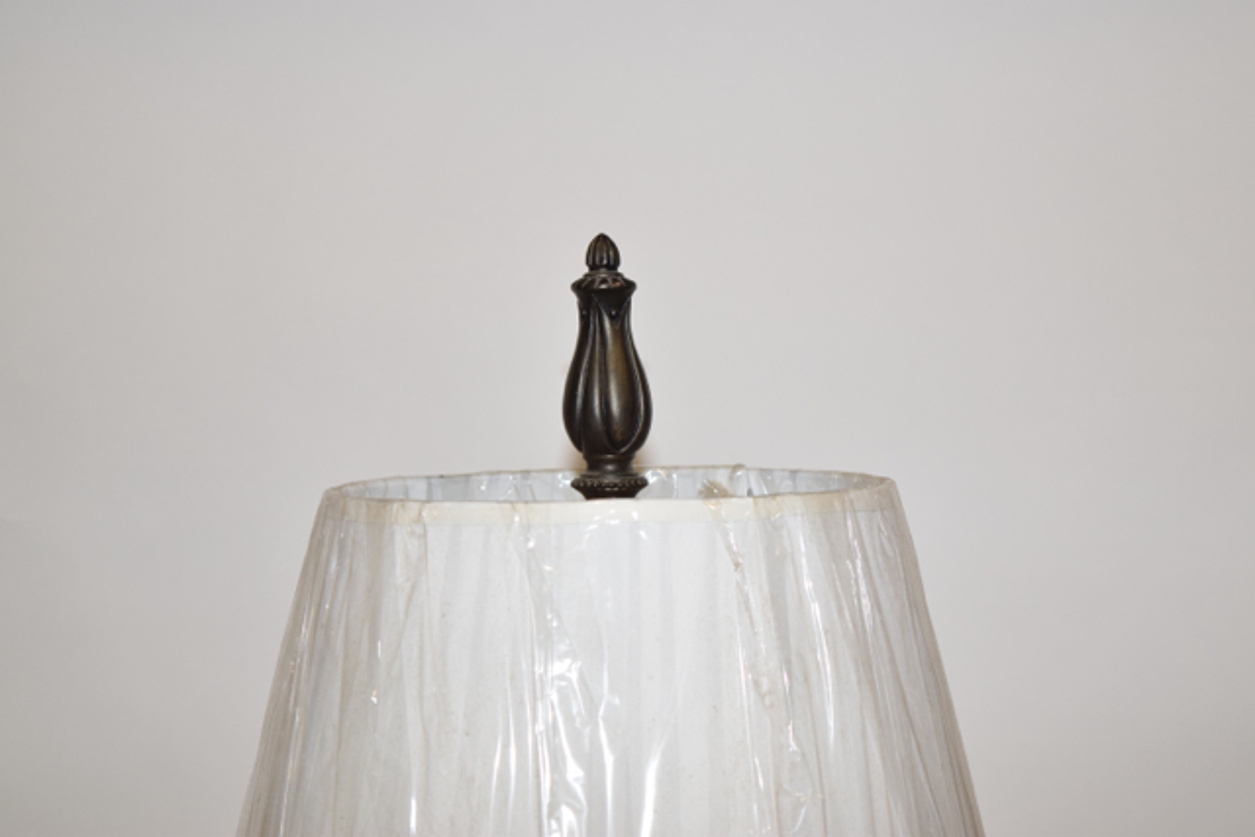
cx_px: 628
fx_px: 2877
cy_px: 418
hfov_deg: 24.6
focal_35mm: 82
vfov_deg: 16.6
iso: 800
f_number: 5.6
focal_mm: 55
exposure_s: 1/125
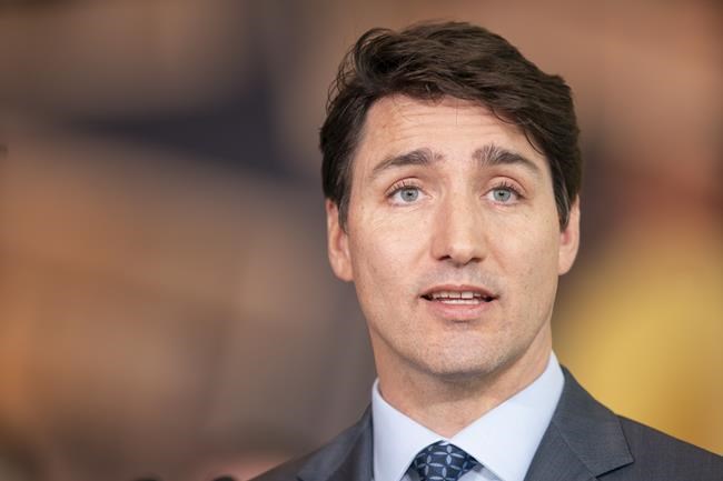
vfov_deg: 3.4
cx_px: 362
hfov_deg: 5.2
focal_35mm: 400
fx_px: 8031
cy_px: 240
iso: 640
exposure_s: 1/250
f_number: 2.8
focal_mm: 400
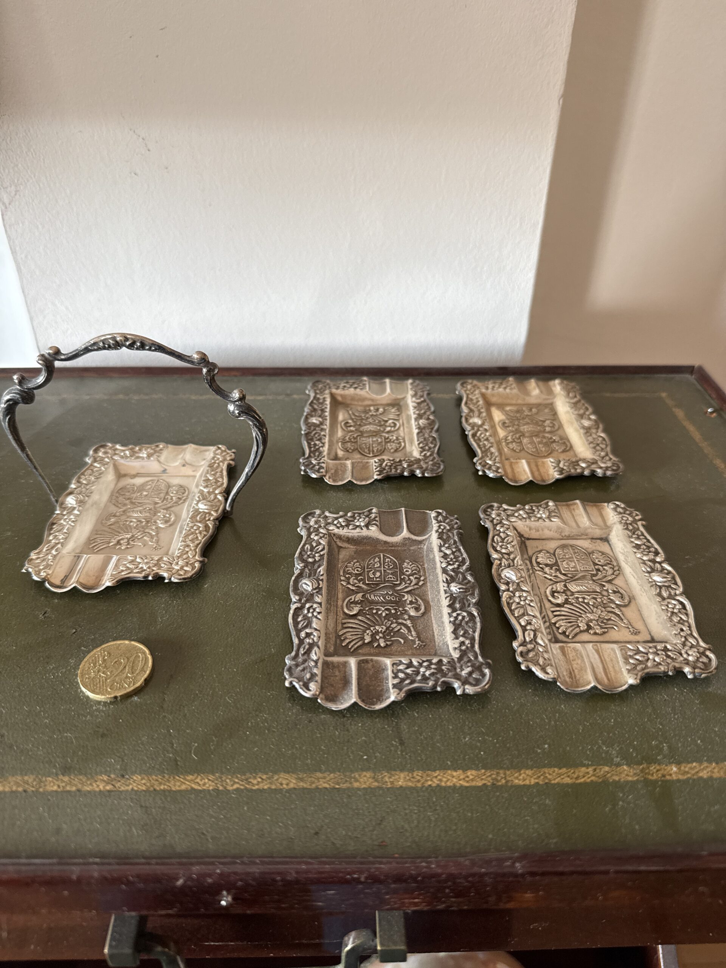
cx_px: 363
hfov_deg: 56.8
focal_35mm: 24
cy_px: 484
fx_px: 671
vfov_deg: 71.6
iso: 200
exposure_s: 1/50
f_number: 1.78
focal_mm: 6.76
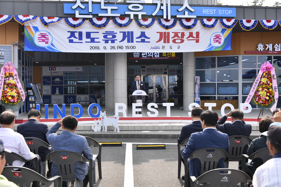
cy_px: 94
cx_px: 140
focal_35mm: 40
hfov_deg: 48.5
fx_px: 312
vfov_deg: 33.4
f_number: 5
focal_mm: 40
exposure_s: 1/125
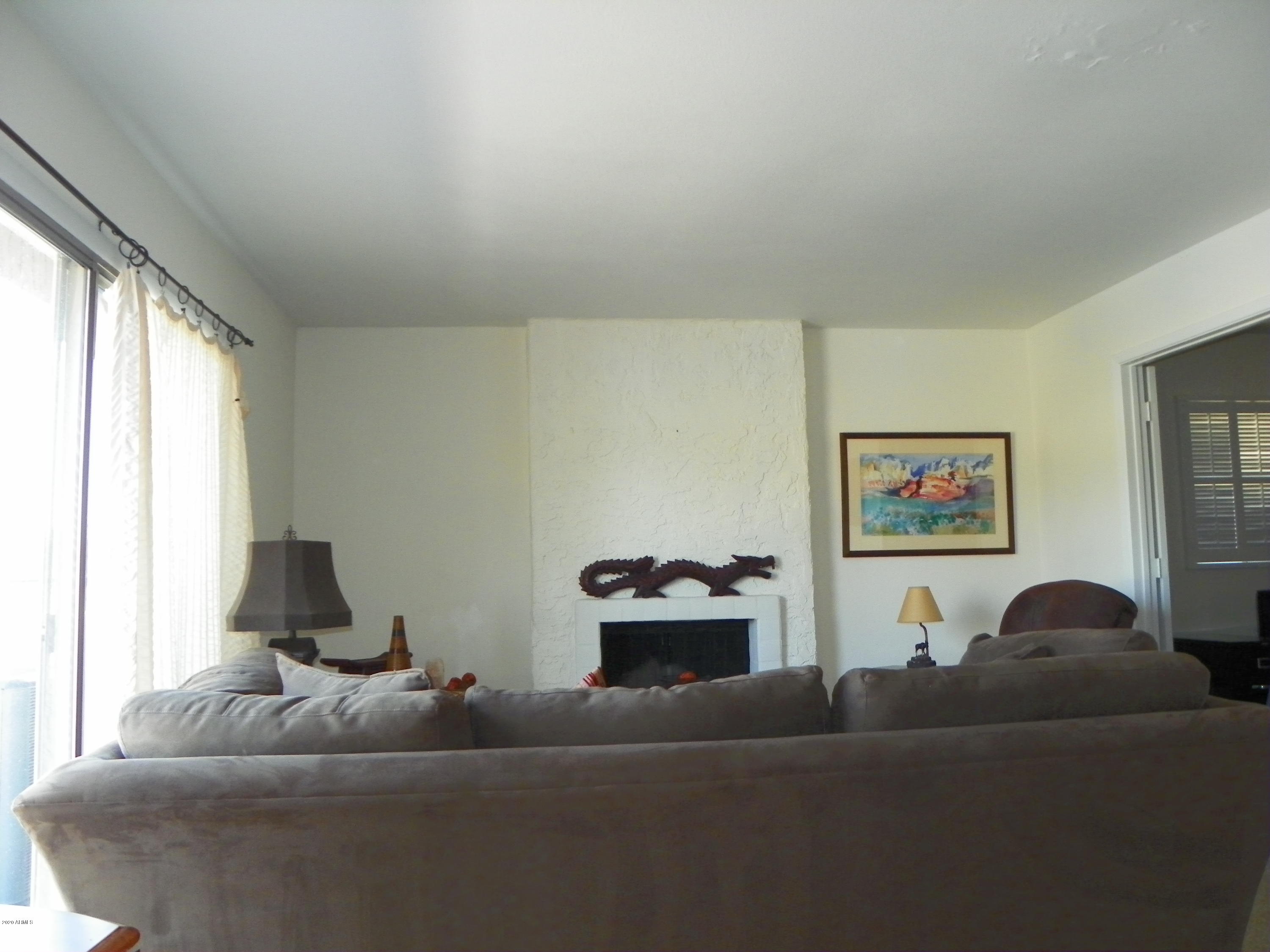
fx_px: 1101
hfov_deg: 60.0
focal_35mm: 30
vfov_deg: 46.8
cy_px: 476
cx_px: 635
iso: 200
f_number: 2.8
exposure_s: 1/30
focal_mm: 5.3
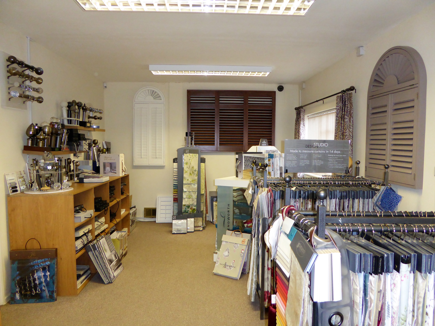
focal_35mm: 25
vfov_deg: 54.9
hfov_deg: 69.4
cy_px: 163
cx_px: 218
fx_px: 314
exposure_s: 1/60
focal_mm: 4.3
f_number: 3.3
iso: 500
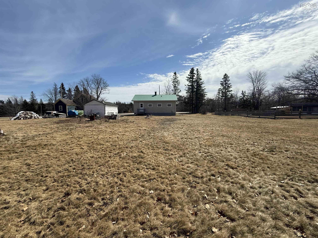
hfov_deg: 102.1
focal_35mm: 14
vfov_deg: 85.7
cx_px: 159
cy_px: 119
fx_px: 129
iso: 50
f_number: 2.2
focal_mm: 2.22
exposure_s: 1/3460
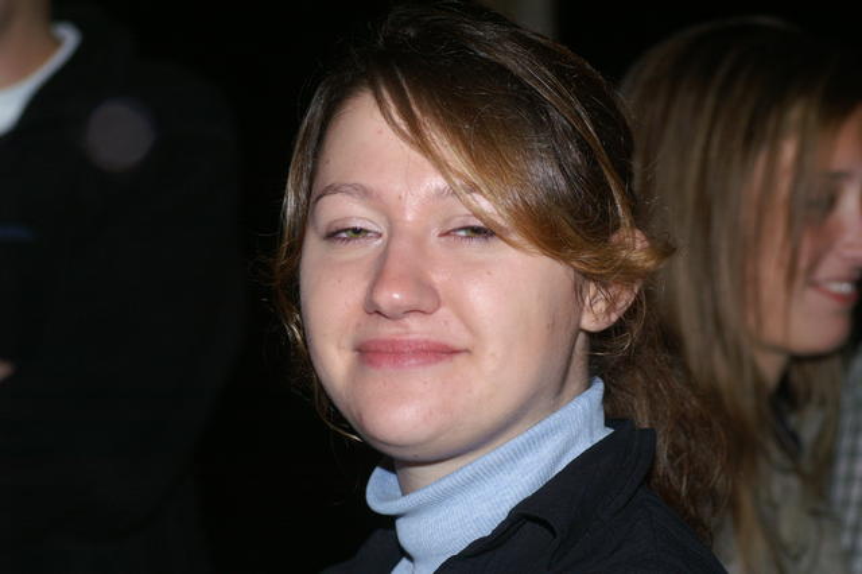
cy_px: 287
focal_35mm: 120
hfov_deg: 17.1
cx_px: 431
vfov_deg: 11.4
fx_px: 2872
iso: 400
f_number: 5.6
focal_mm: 80
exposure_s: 1/60
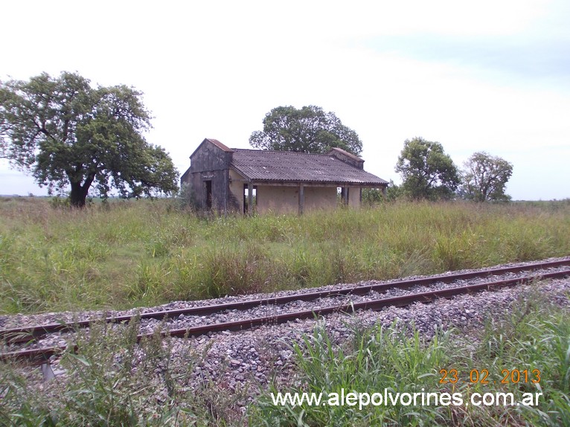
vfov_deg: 49.7
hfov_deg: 63.5
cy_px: 214
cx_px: 285
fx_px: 461
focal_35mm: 28
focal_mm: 4
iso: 80
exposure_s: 1/320
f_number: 5.4
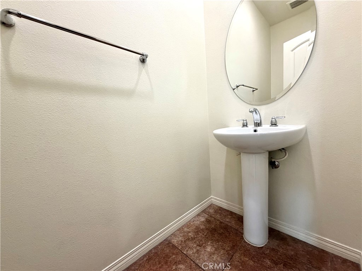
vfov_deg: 85.7
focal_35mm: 14
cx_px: 181
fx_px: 146
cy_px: 136
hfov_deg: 102.1
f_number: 2.2
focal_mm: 2.22
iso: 320
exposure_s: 1/120
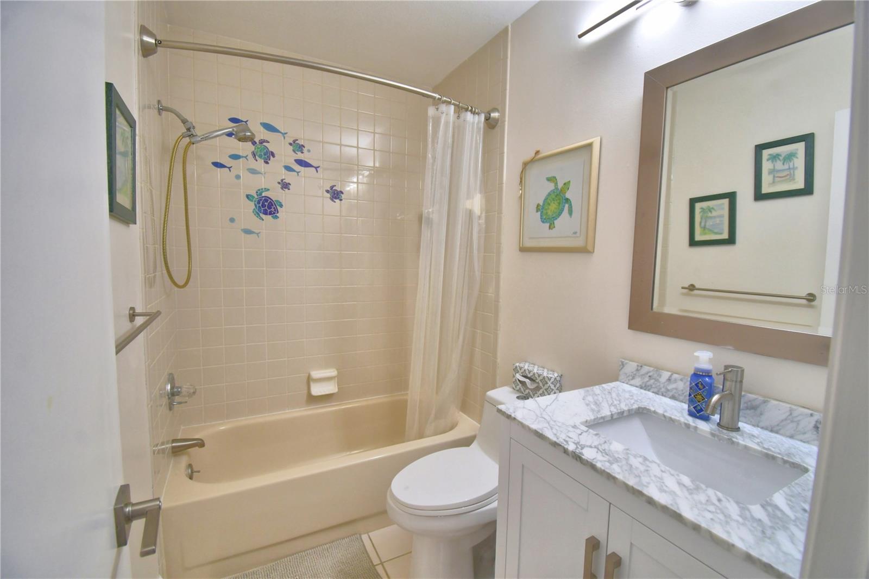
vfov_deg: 77.3
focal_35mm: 15
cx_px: 434
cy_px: 290
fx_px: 362
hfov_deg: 100.4
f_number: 4.5
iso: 400
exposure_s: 1/30
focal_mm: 10
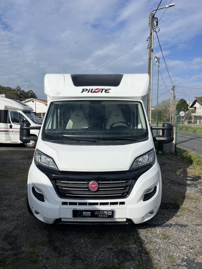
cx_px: 101
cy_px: 134
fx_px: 202
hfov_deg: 53.1
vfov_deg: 67.3
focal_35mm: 26
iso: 50
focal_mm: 5.1
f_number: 1.6
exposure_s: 1/7353
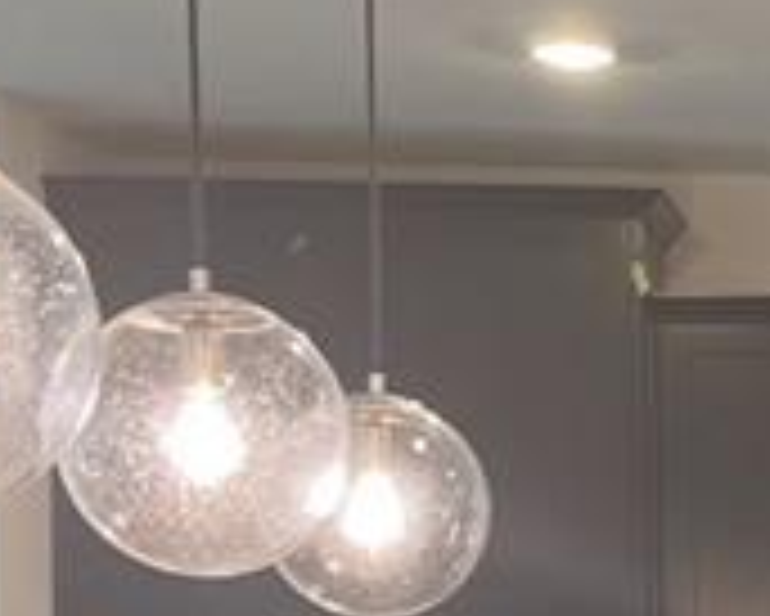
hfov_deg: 11.5
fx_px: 3466
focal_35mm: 152
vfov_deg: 9.9
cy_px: 836
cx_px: 1522
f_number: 1.6
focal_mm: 4.2
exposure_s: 1/60
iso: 80
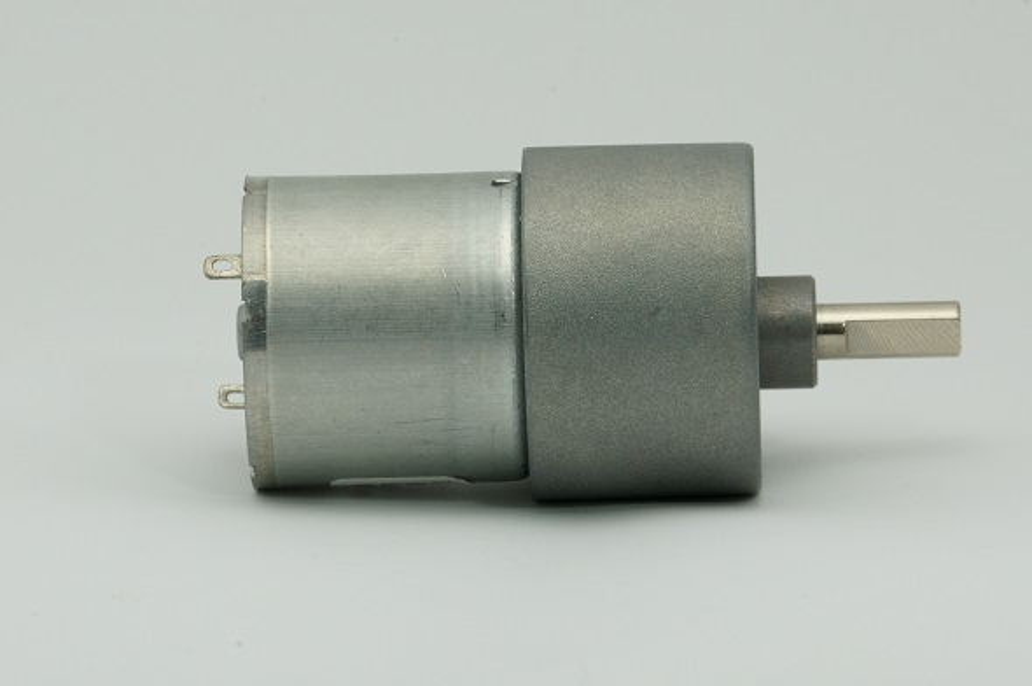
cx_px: 516
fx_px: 9020
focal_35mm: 315
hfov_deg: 6.5
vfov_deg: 4.4
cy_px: 343
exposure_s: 1/60
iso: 1600
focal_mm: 210
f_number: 22
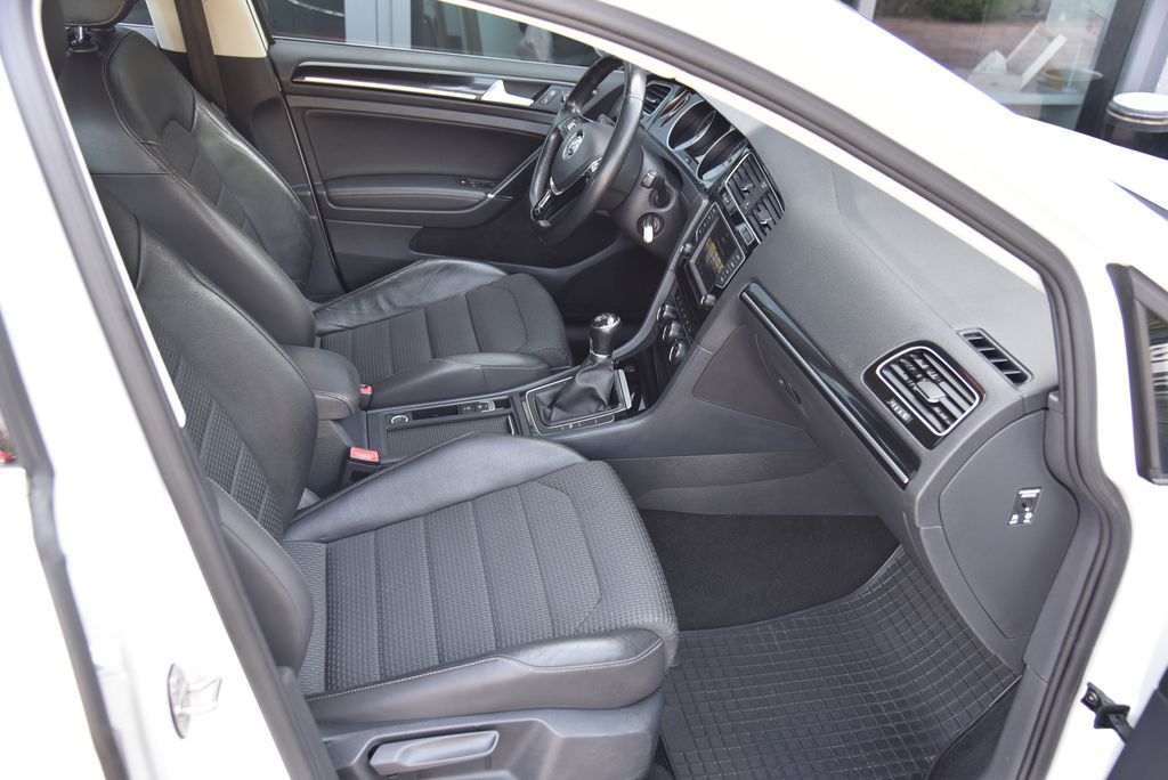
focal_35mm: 32
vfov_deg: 41.2
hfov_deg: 58.7
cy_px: 390
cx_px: 584
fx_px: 1039
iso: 500
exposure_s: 1/80
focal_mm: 32
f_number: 4.5
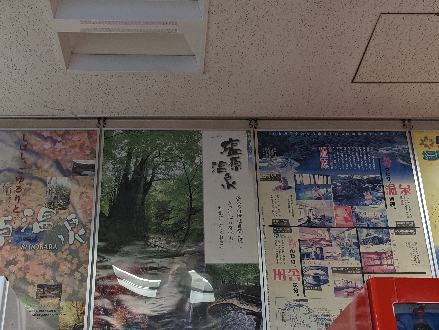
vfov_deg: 29.1
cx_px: 173
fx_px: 634
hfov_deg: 38.0
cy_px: 183
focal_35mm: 50
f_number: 1.73
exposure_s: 1/25
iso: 110
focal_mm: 4.38
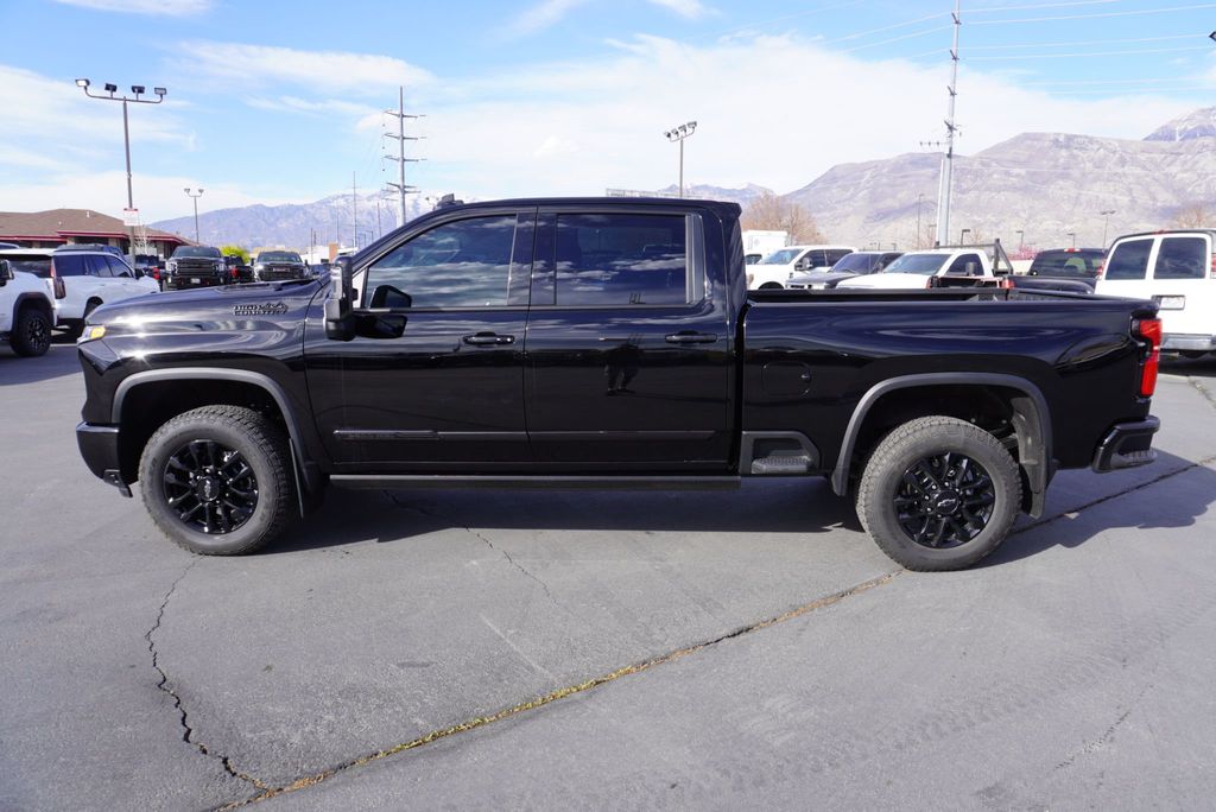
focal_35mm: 24
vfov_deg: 53.2
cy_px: 406
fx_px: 811
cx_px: 608
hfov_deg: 73.7
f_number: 8
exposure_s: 1/125
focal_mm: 16
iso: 100
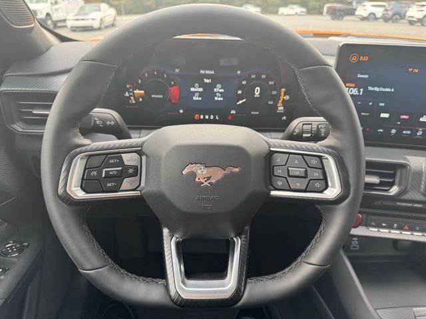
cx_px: 213
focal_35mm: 24
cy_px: 160
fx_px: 295
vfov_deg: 56.8
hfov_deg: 71.6
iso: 125
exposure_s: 1/121
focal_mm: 6.76
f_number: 1.78
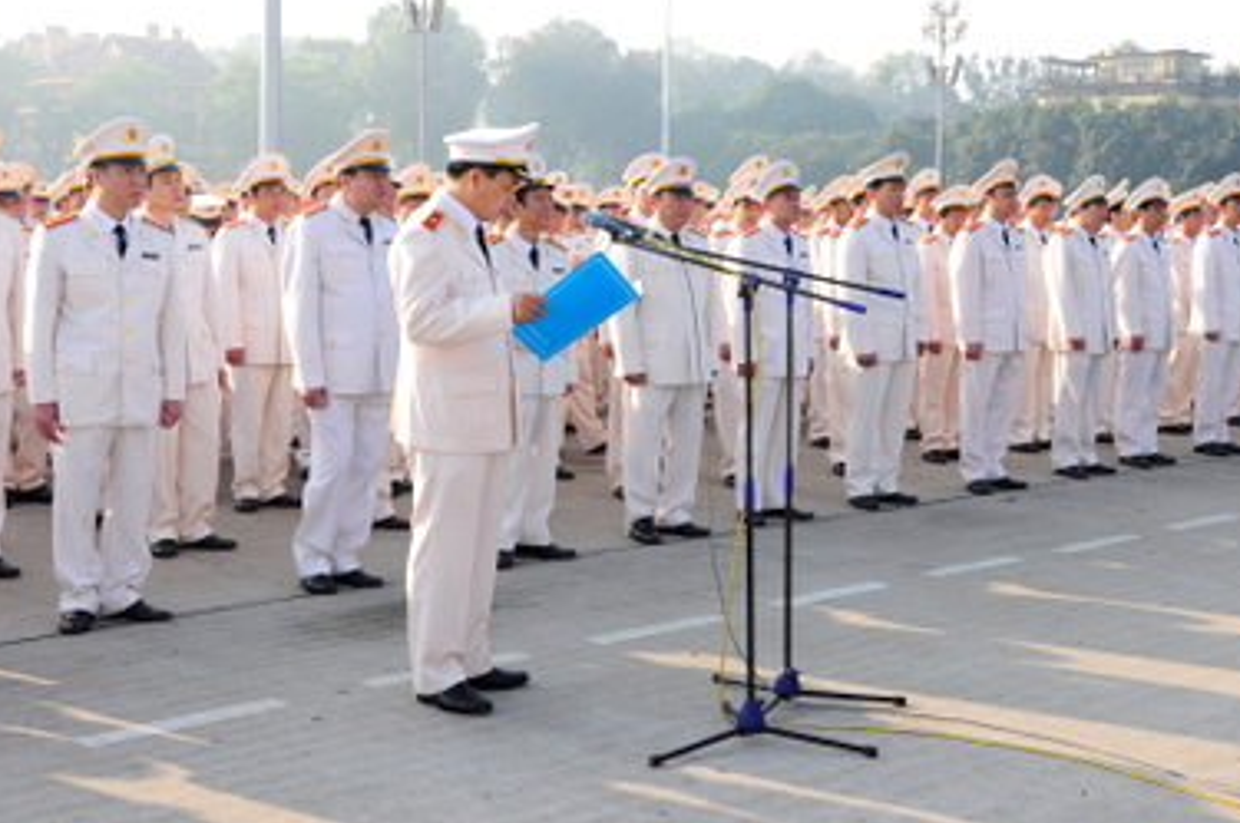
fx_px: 1789
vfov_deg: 25.9
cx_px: 688
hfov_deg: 38.2
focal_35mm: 52
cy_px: 317
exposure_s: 1/160
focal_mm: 26
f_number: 11
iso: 320
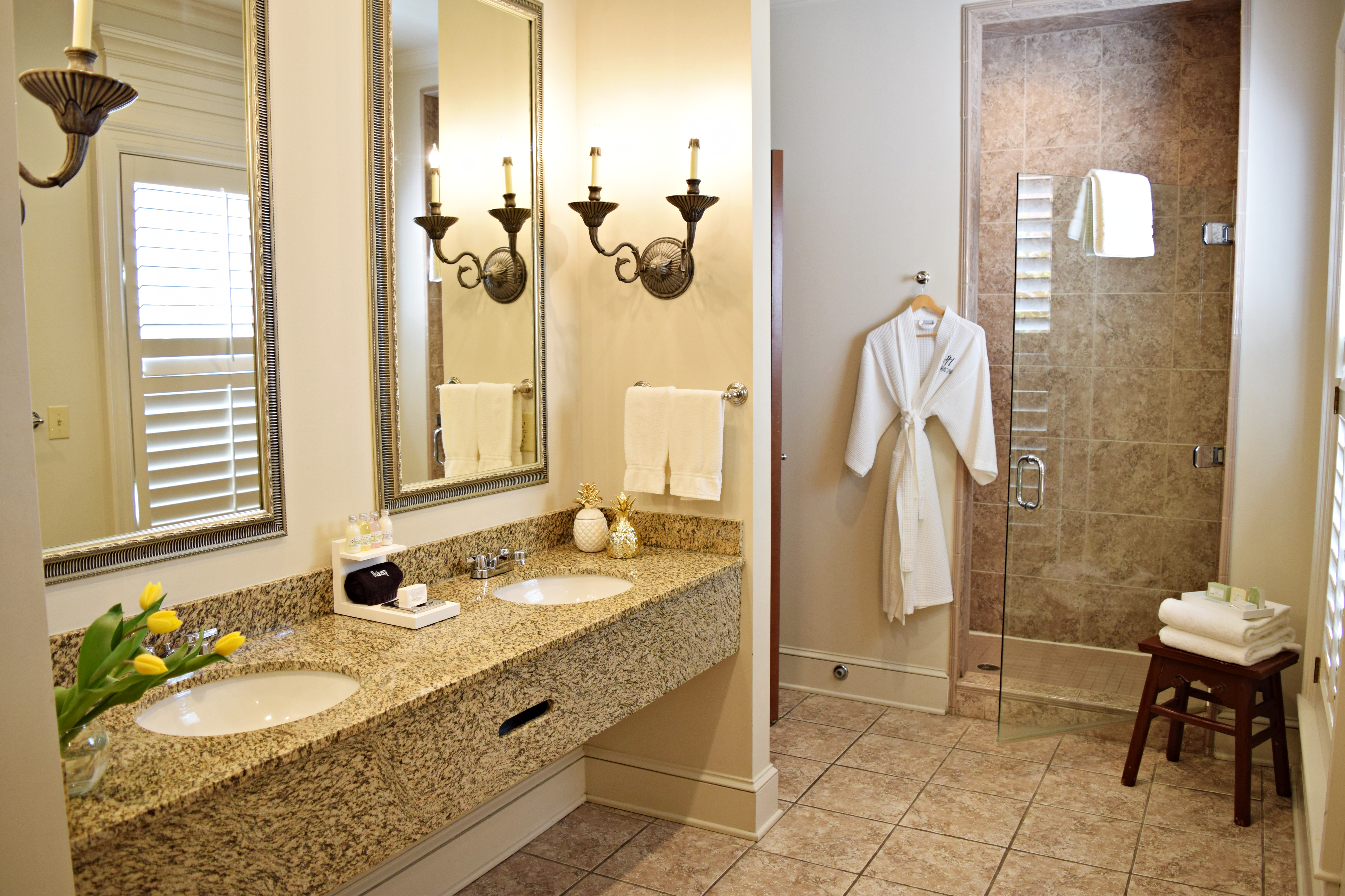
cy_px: 448
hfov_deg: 67.4
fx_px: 1009
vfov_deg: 47.9
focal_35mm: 27
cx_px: 672
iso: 280
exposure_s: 1/30
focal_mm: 18
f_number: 3.5
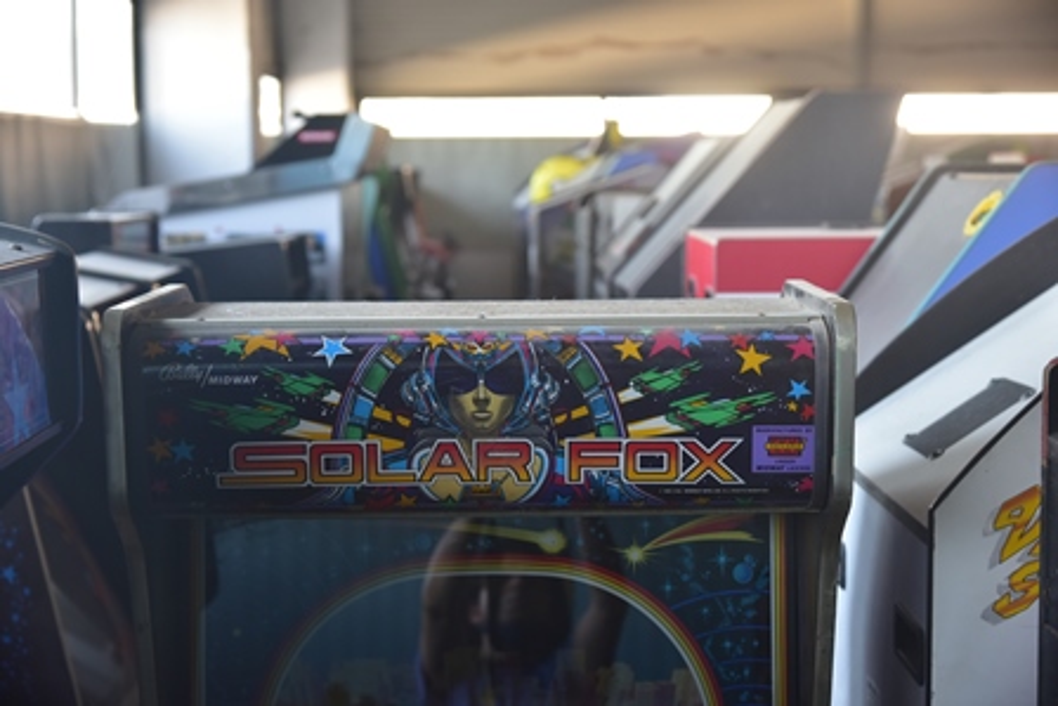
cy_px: 353
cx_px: 529
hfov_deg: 30.5
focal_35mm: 66
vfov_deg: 20.6
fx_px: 1940
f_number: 5
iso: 800
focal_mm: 66
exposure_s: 1/40
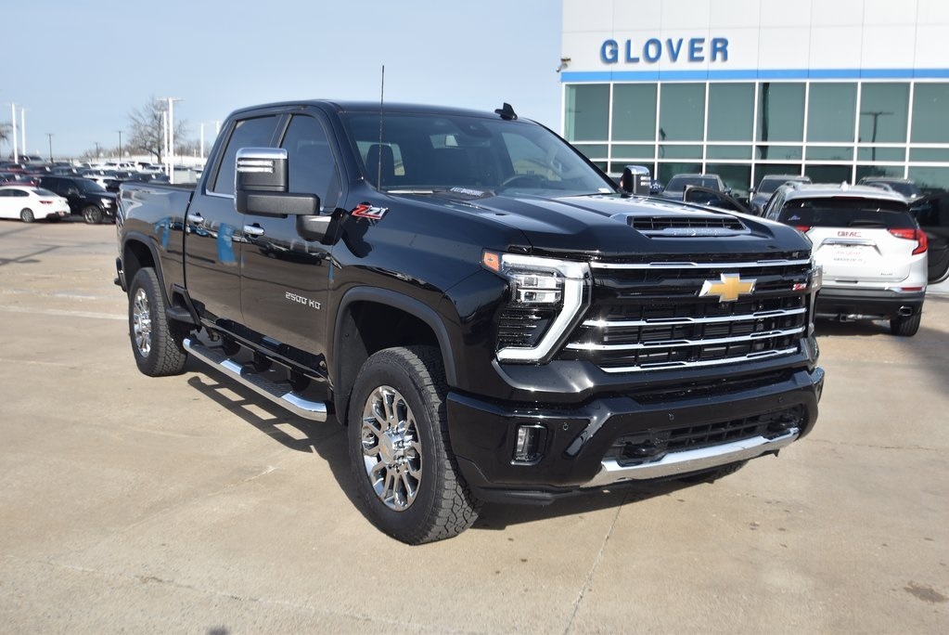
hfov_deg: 53.1
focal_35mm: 36
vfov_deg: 36.9
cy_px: 318
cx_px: 474
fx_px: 950
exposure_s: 1/640
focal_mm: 24
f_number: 4.5
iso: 100
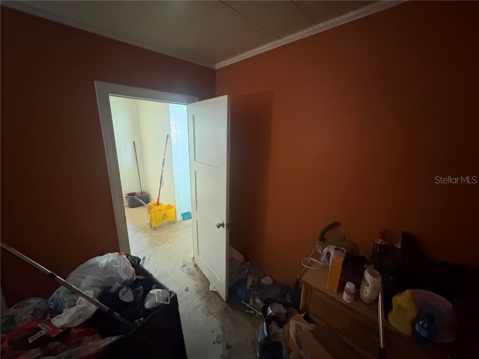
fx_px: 194
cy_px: 180
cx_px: 240
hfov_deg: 102.1
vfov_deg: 85.7
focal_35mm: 14
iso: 3200
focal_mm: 2.22
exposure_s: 1/15
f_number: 2.2
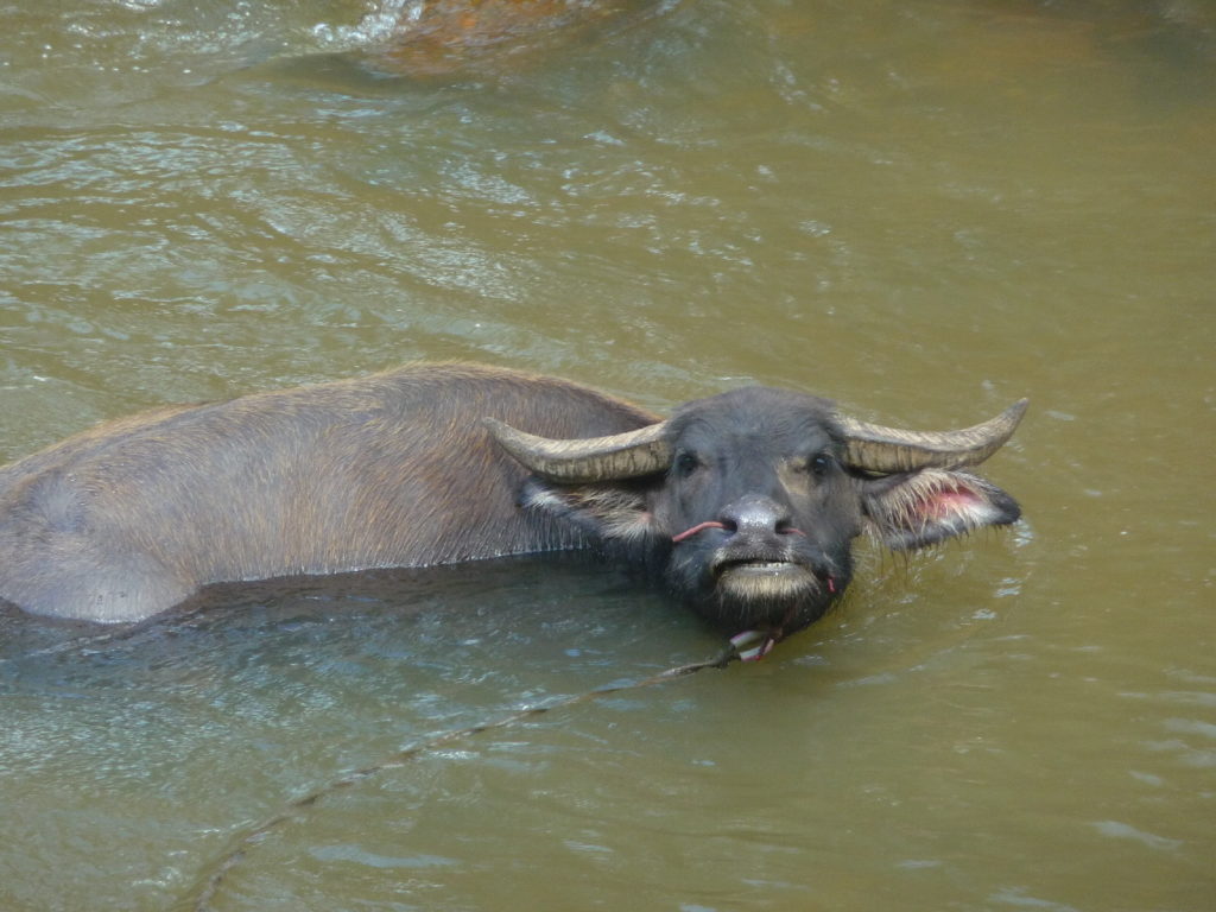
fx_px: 9836
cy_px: 456
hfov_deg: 7.1
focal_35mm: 280
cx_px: 608
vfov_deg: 5.3
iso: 200
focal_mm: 47
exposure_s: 1/125
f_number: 4.9
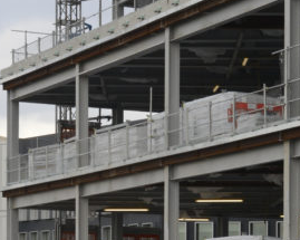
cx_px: 212
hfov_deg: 8.2
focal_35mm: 236
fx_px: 2095
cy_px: 316
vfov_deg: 6.5
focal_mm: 66
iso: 400
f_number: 13
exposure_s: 1/125
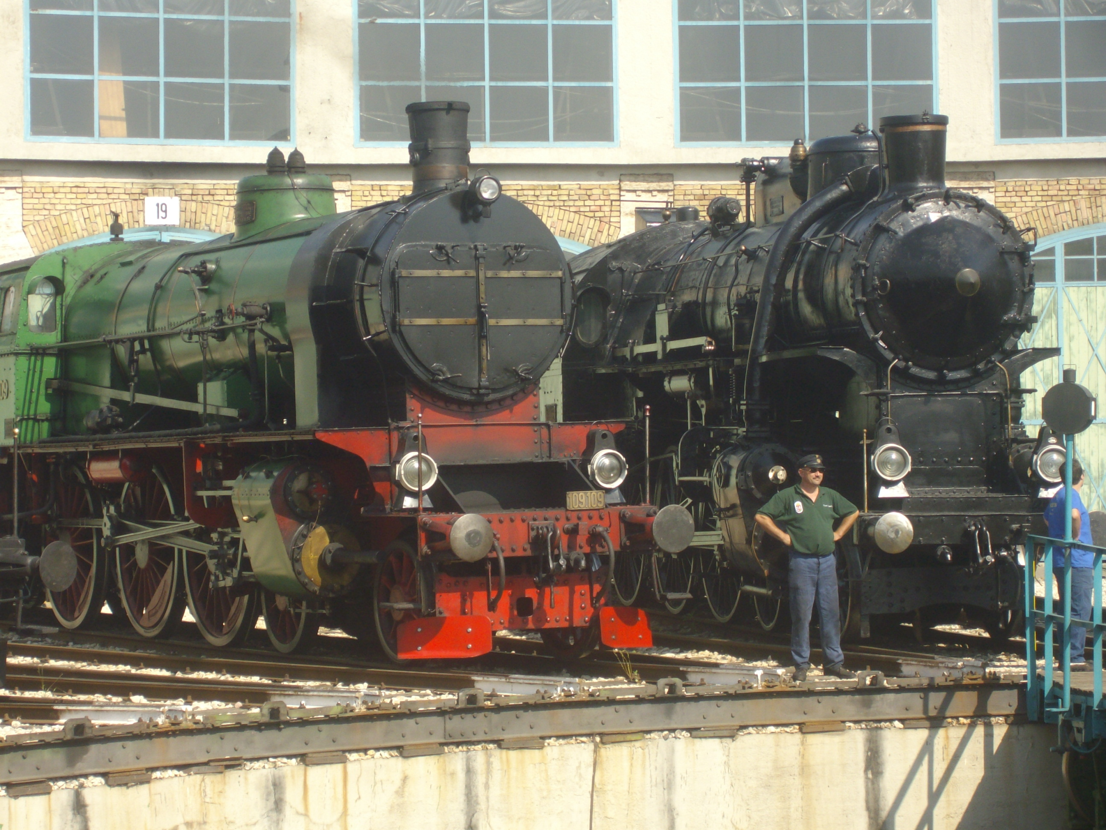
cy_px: 415
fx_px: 3451
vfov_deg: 13.7
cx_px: 553
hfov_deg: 18.2
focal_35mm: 108
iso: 80
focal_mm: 18
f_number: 4.8
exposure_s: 1/320
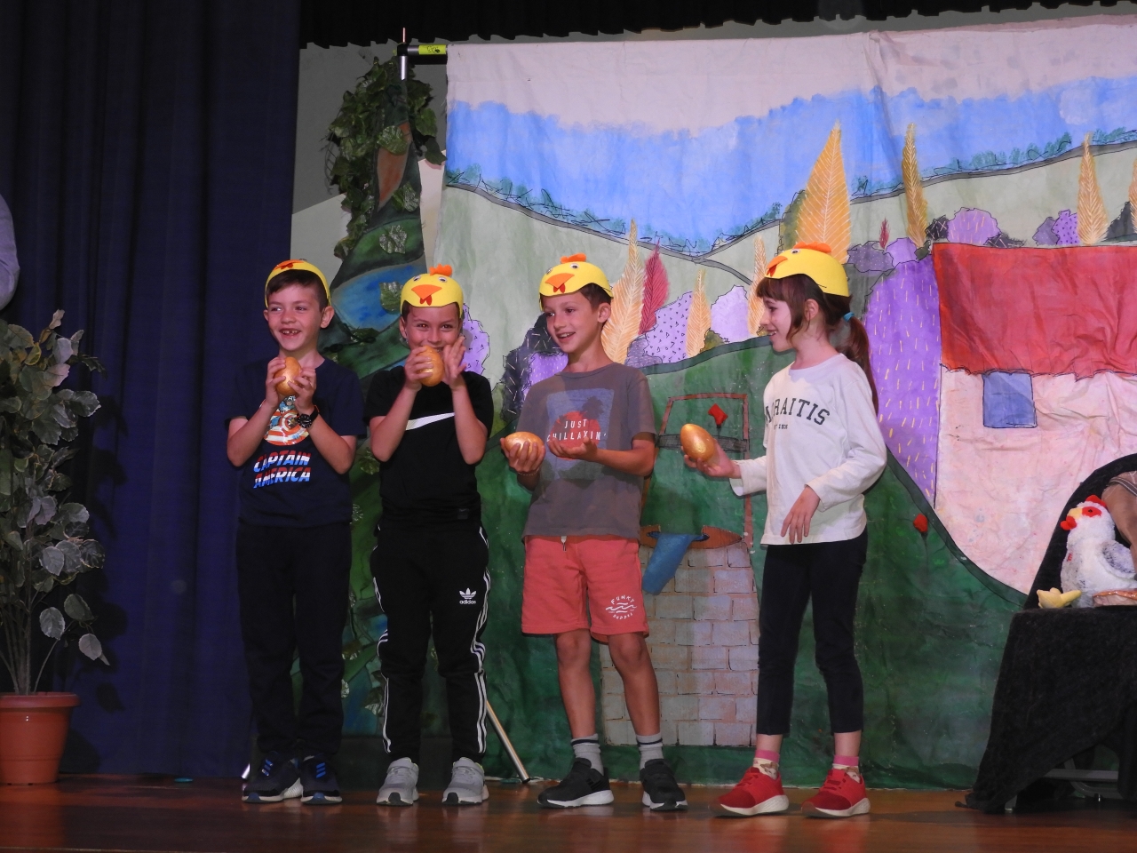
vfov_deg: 18.4
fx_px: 2628
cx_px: 568
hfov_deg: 24.4
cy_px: 426
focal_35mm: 80
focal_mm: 14.3
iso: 320
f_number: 4.5
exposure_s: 1/50
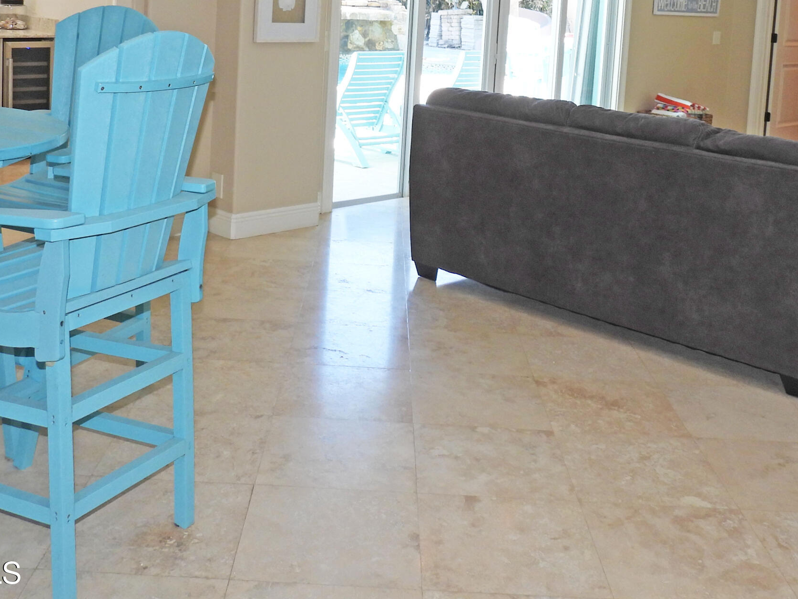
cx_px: 395
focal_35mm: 43
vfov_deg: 32.3
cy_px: 86
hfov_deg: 43.8
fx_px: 991
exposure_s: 1/60
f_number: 2.8
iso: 100
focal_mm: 4.3
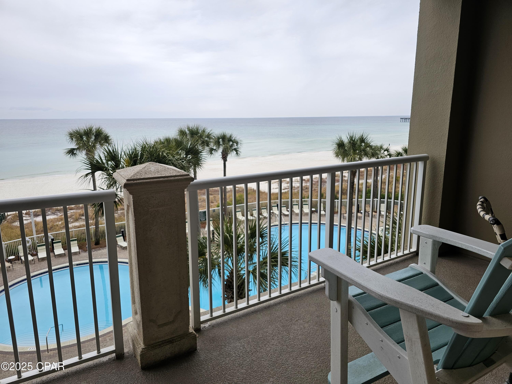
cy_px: 192
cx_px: 256
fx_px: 340
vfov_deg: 58.9
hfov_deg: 73.9
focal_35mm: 23
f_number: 1.7
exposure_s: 1/180
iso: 32
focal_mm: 6.3
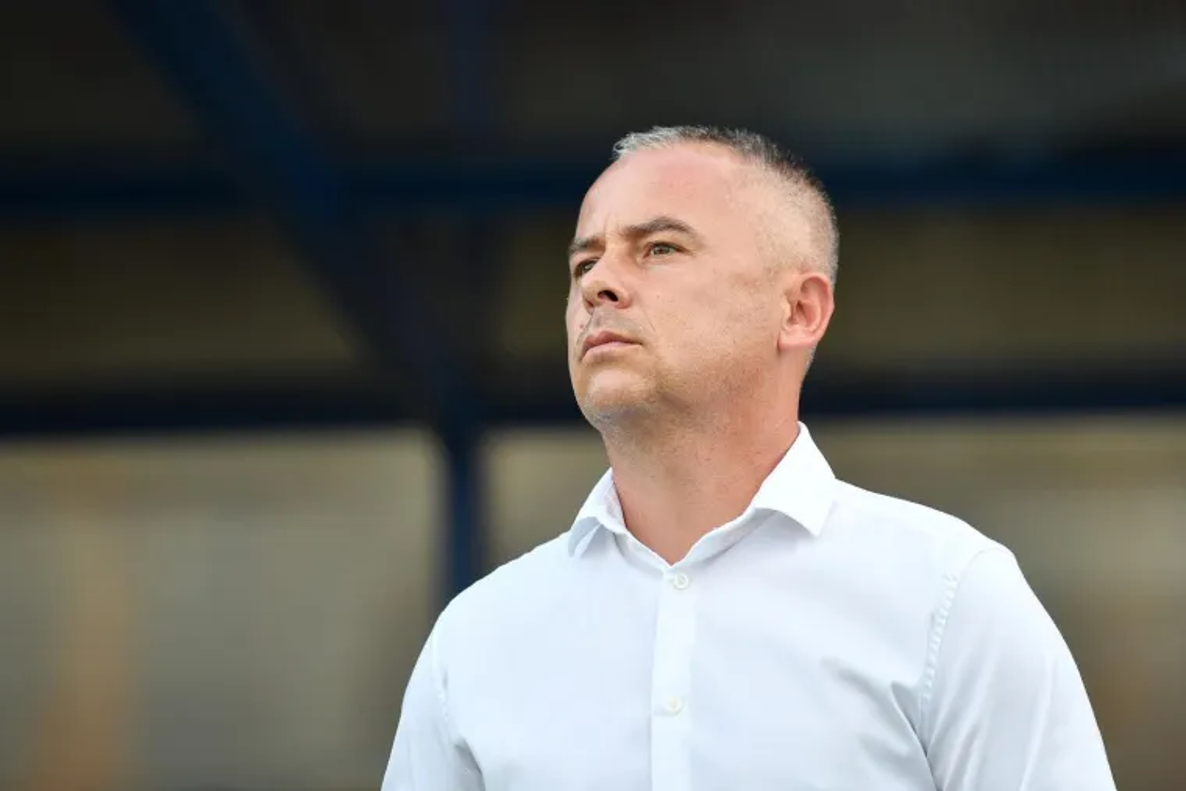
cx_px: 593
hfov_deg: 10.3
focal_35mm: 200
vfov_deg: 6.9
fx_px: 6590
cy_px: 396
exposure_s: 1/800
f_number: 4
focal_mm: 200
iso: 800
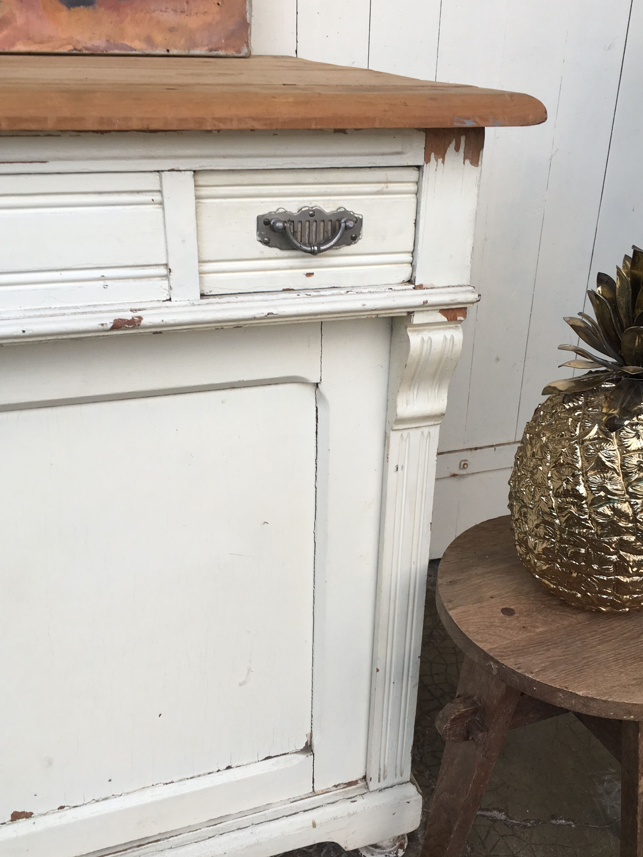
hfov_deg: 40.7
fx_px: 867
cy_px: 455
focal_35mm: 35
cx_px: 338
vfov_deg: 52.6
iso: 25
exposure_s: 1/50
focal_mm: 4.15
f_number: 2.2
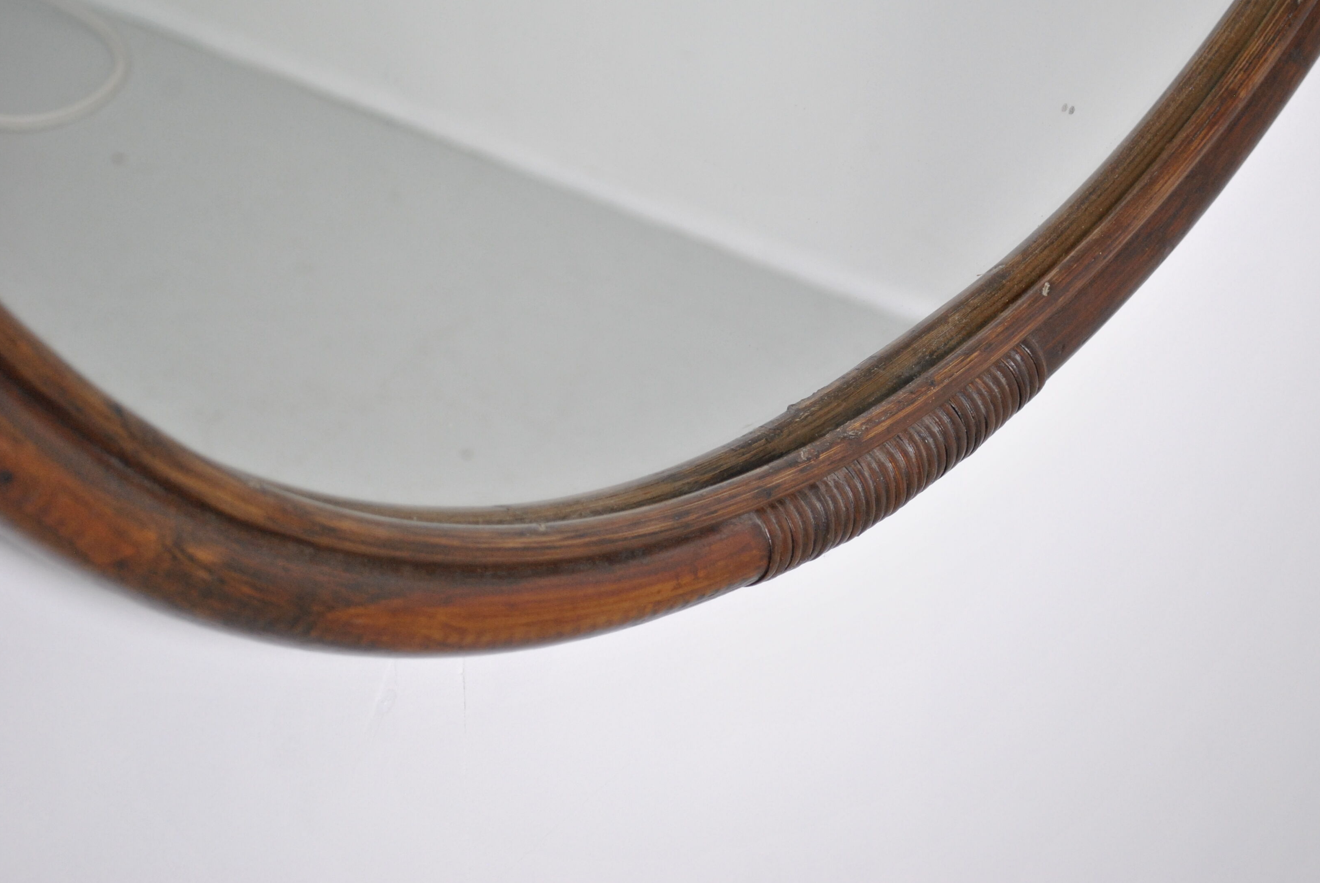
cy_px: 377
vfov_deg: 15.9
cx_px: 778
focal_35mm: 86
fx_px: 3157
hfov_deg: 23.6
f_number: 6.3
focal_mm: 48
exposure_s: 1/30
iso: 560
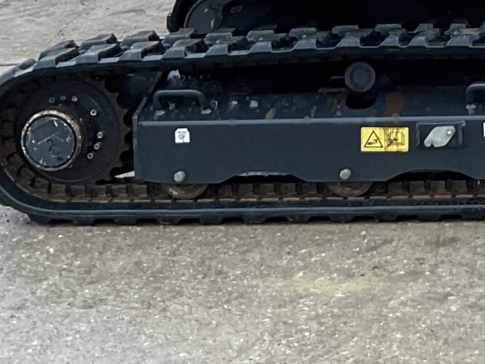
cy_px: -267
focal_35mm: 111
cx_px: 726
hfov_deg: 16.2
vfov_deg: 12.3
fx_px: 1555
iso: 32
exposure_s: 1/100
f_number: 1.8
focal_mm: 3
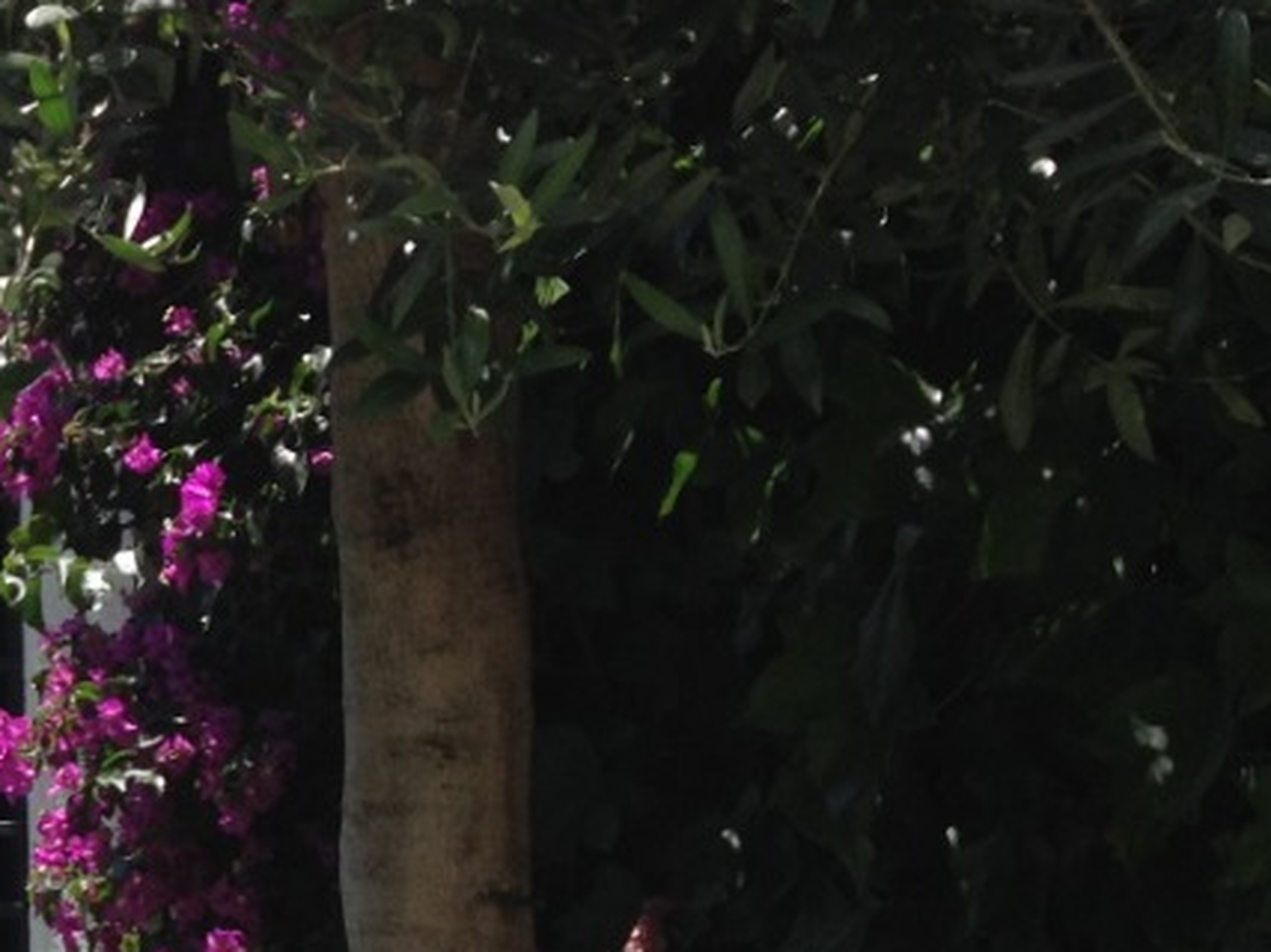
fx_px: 4515
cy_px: 974
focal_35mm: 123
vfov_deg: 11.9
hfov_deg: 14.3
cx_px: -947
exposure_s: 1/1004
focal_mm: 4.28
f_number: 2.4
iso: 50
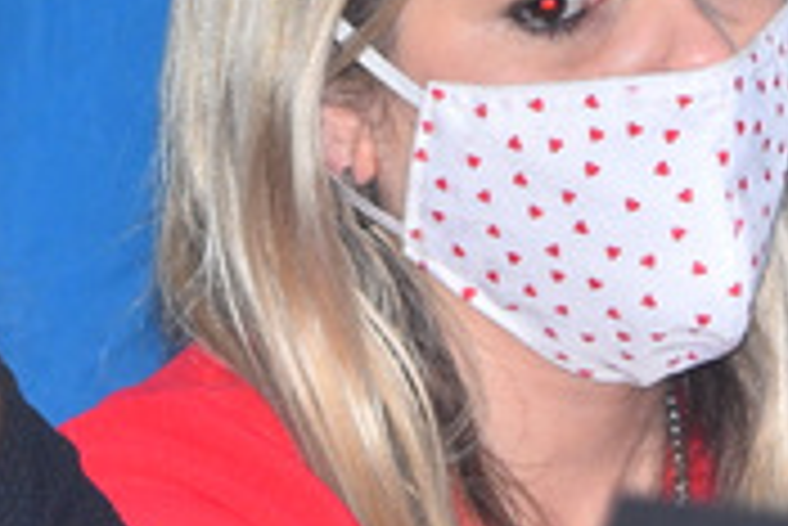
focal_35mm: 825
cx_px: 234
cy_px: -49
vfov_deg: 1.7
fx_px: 18073
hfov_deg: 2.5
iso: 640
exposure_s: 1/100
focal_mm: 120
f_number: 5
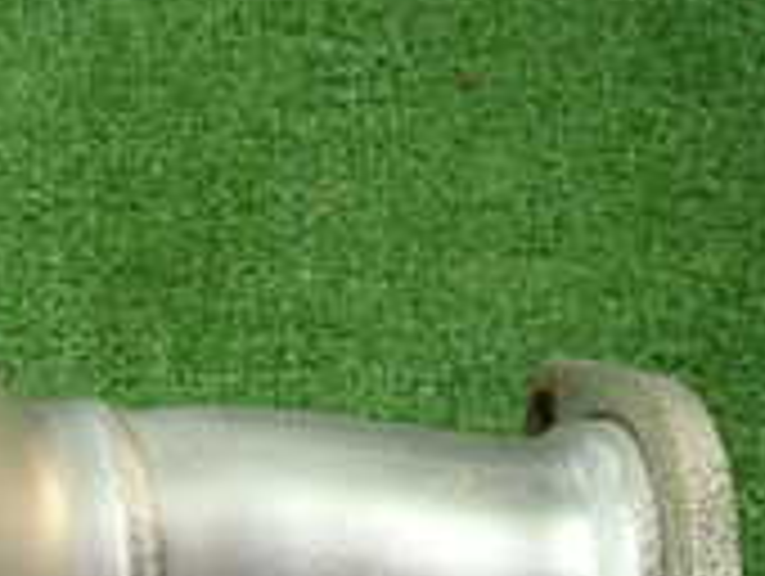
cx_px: -356
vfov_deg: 16.5
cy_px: 580
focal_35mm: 88
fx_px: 1948
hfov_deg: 19.6
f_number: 2
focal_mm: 4.5
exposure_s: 1/50
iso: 200
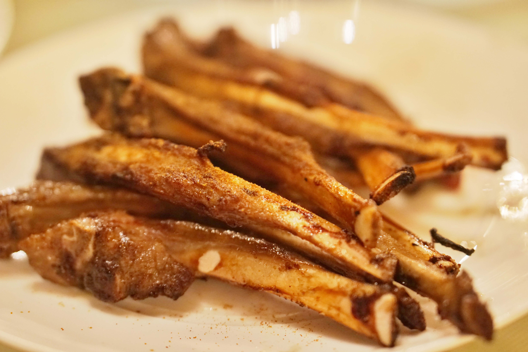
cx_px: 264
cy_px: 176
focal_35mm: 75
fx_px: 1100
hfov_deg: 27.0
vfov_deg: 18.2
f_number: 1.8
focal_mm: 50
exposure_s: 1/50
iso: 1250
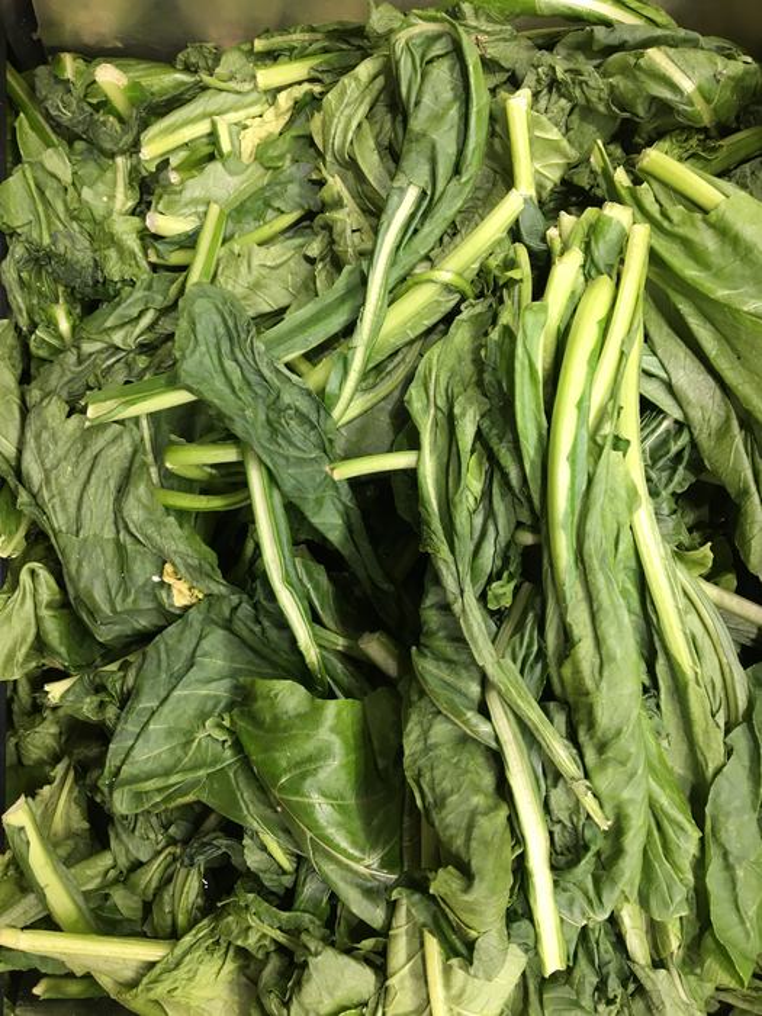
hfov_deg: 48.2
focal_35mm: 29
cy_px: 508
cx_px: 381
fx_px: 851
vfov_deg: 61.7
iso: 64
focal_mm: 4.15
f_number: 2.2
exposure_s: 1/30
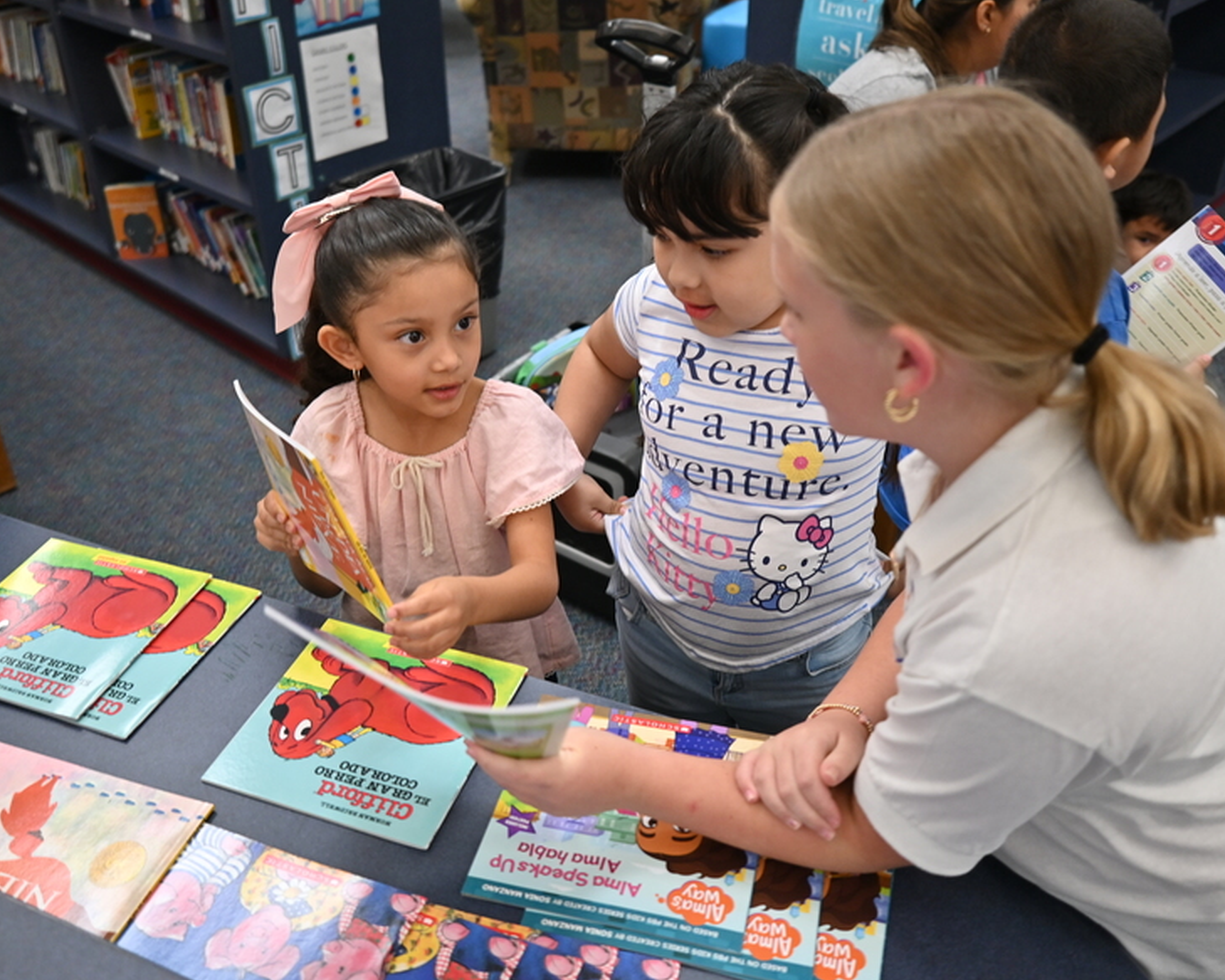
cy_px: 456
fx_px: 1075
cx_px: 585
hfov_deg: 59.3
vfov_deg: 49.0
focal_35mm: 30
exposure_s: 1/125
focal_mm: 15
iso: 320
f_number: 1.7
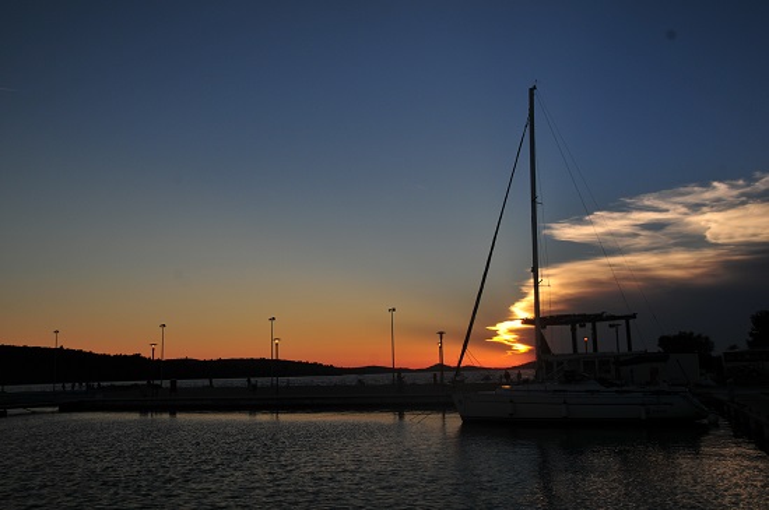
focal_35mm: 36
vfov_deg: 36.8
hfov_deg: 53.2
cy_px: 255
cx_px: 384
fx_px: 768
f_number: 9
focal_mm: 24
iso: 200
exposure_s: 1/640
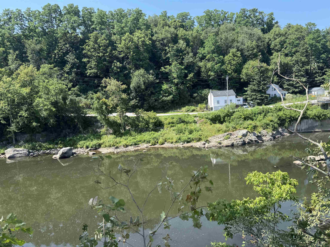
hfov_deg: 71.6
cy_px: 124
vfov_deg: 56.8
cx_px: 165
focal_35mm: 24
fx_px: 229
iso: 80
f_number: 1.78
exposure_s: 1/1059
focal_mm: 6.76
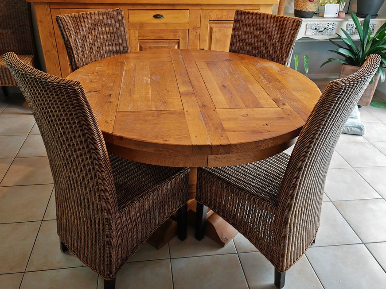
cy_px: 141
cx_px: 191
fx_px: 346
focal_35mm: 31
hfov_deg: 58.4
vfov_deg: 45.4
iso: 80
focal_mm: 7.62
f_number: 1.6
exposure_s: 1/50
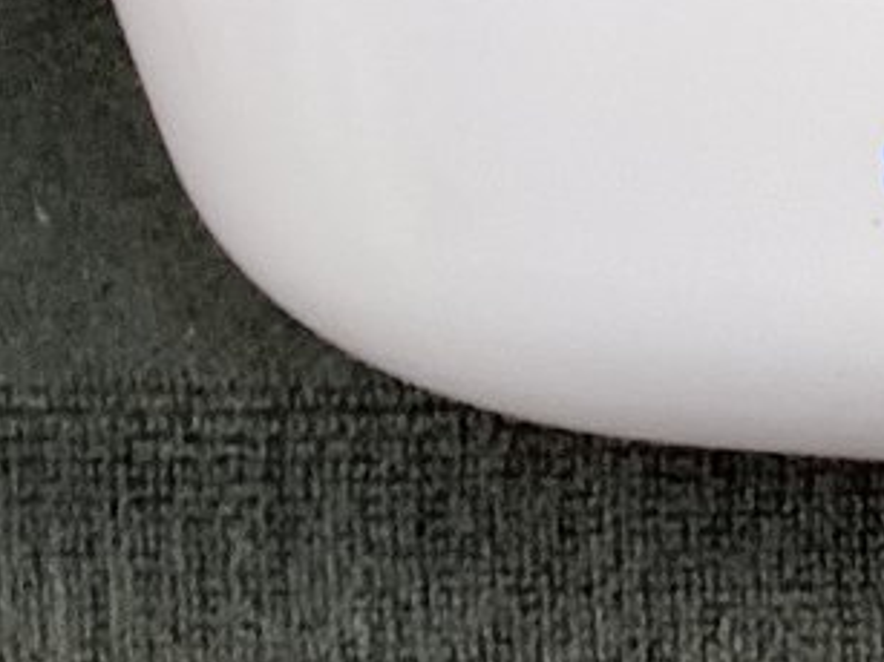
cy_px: -45
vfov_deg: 9.6
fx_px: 3906
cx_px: 1620
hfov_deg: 11.9
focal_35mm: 153
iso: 125
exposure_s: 1/60
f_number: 2.4
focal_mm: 3.3
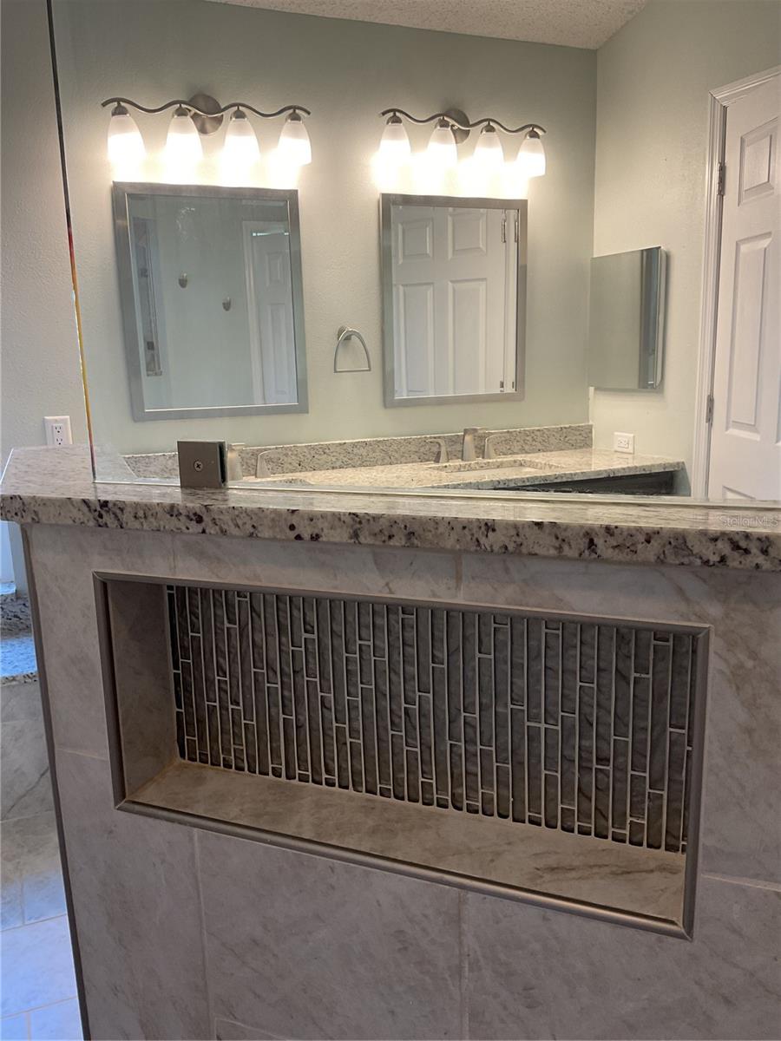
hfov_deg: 48.2
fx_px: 872
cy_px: 520
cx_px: 390
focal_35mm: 29
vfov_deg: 61.7
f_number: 1.8
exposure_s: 1/60
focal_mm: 3
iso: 50
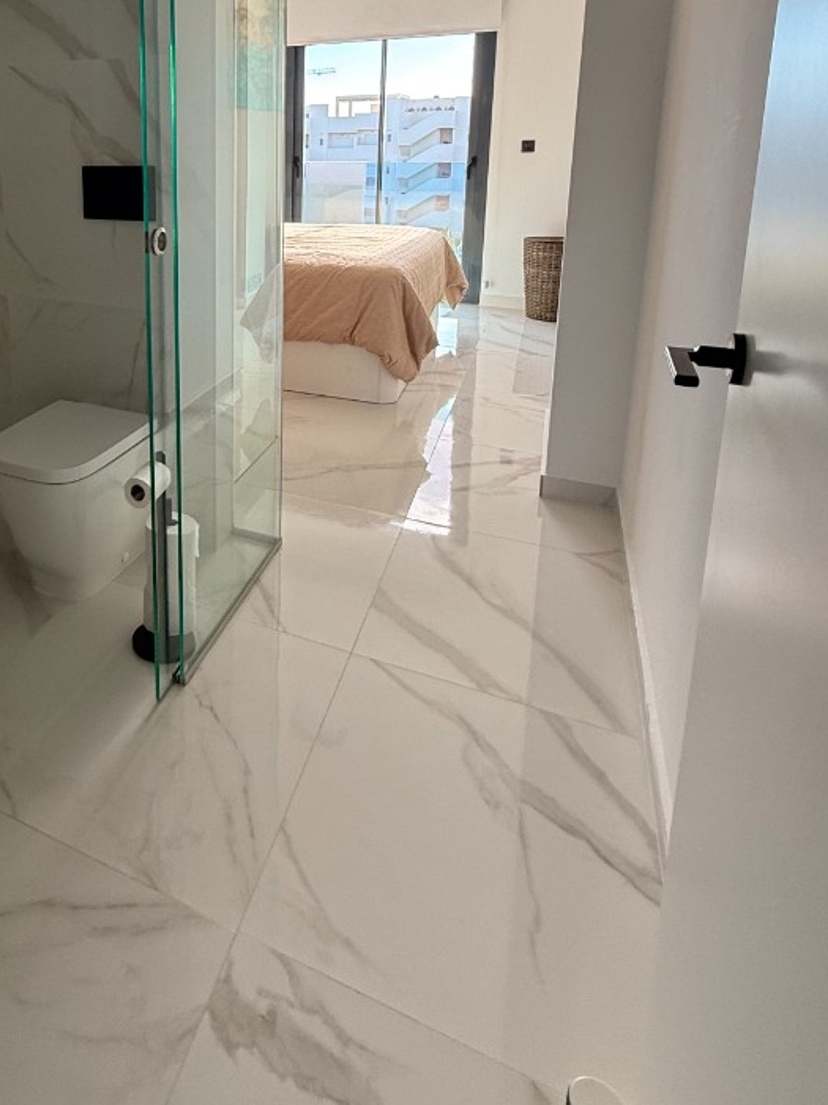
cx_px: 166
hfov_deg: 53.1
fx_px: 765
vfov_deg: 67.3
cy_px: 284
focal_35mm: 24
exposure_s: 1/121
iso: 64
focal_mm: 2.22
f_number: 2.2
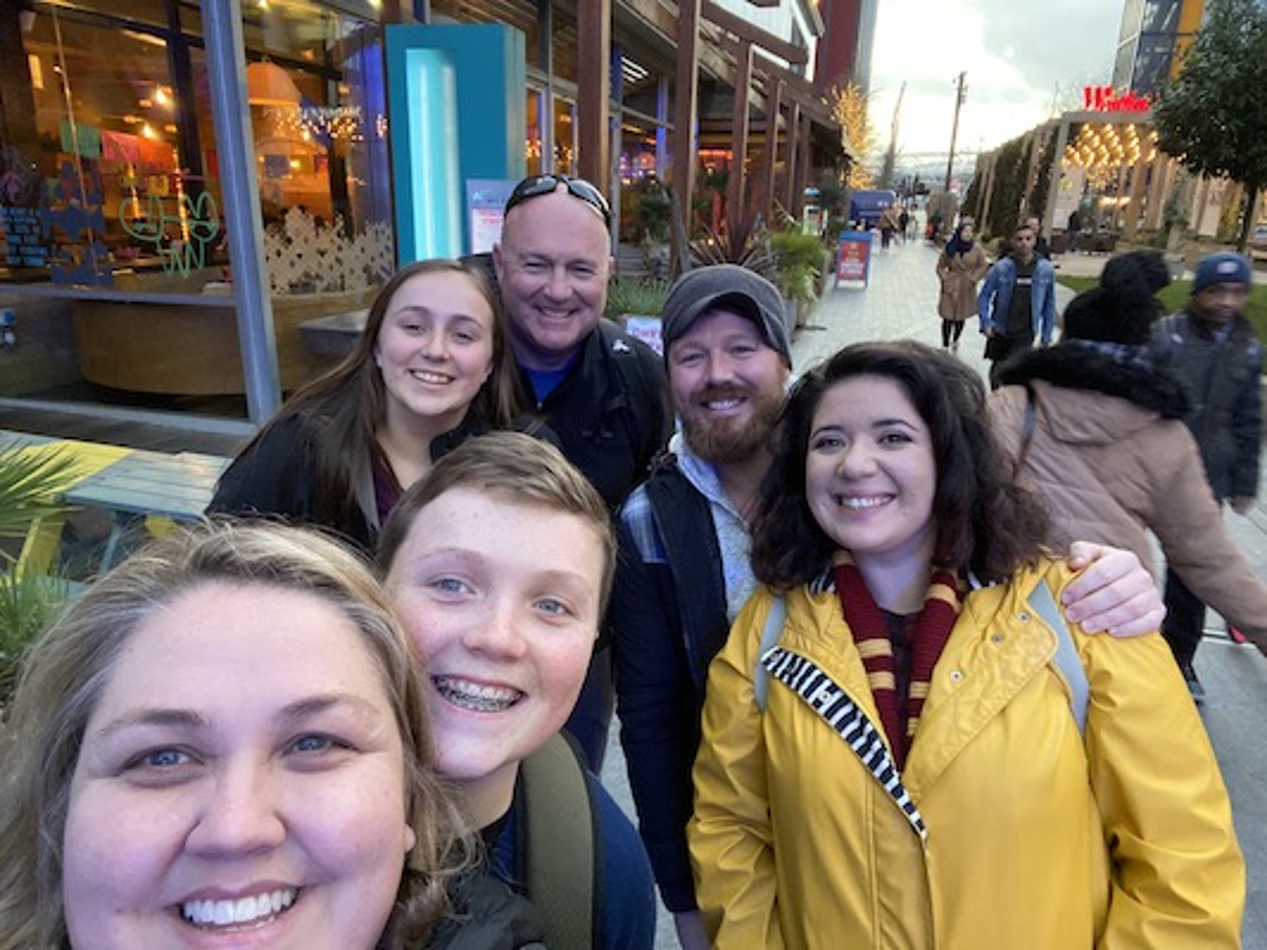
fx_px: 842
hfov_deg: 73.9
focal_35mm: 23
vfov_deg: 58.9
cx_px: 634
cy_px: 475
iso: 320
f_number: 2.2
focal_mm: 2.71
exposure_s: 1/33
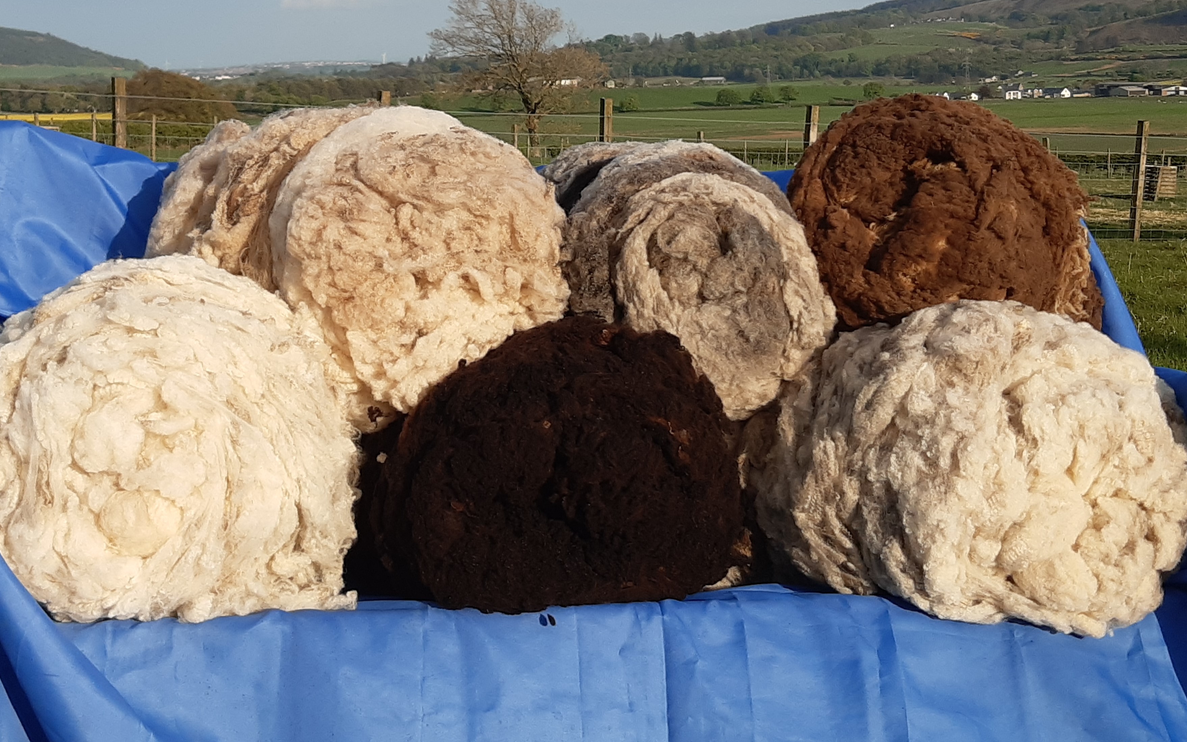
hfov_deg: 66.5
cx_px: 587
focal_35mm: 28
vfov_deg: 44.4
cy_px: 320
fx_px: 906
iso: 40
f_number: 1.7
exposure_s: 1/1984
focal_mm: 3.92
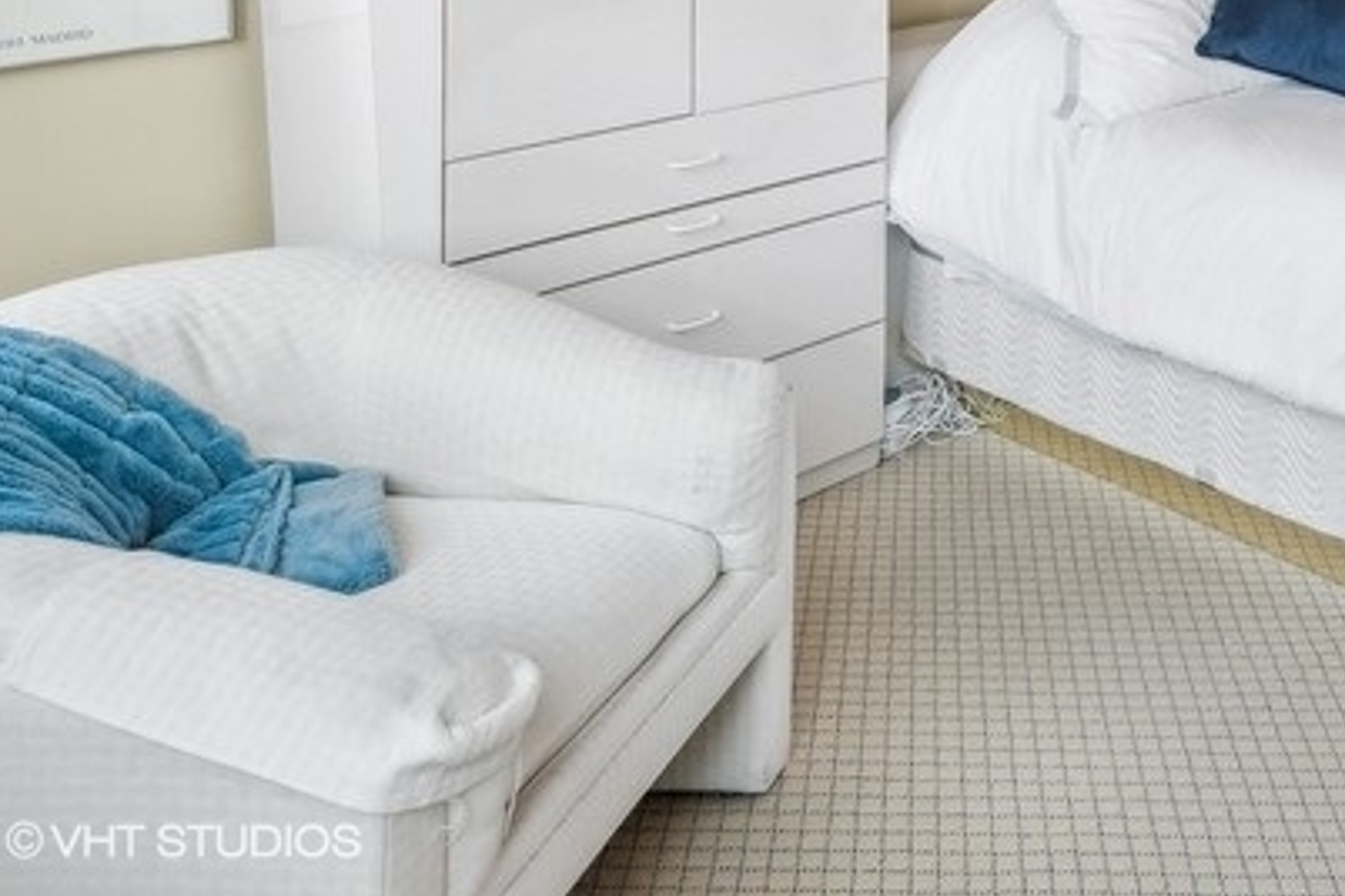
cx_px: 1462
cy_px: -104
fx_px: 1420
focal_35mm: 38
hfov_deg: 41.1
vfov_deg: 31.0
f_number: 8
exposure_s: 1/160
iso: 2000
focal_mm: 17
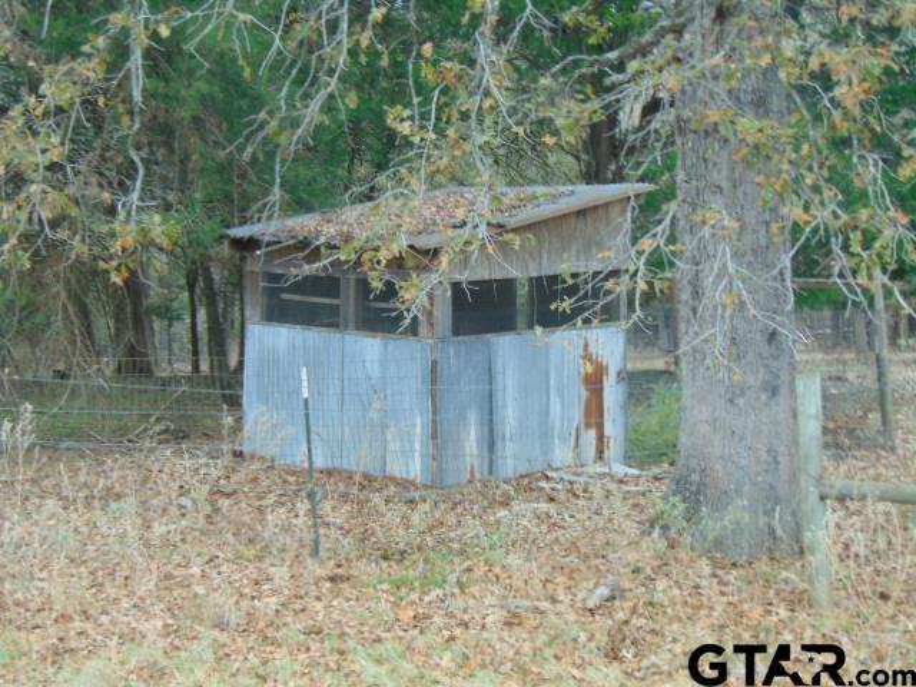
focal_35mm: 71
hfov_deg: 27.4
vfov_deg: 20.7
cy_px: 344
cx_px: 458
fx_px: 1879
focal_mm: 12.8
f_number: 3.7
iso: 80
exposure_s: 1/30
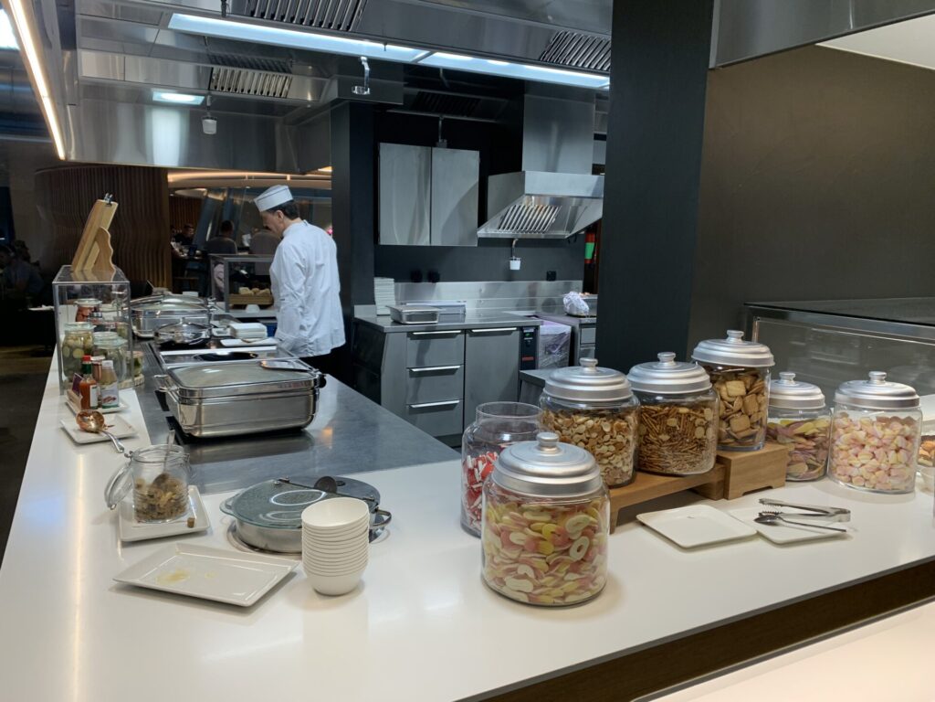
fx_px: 702
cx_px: 468
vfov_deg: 53.1
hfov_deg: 67.3
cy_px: 351
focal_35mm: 26
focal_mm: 4.25
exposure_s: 1/96
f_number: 1.8
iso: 64
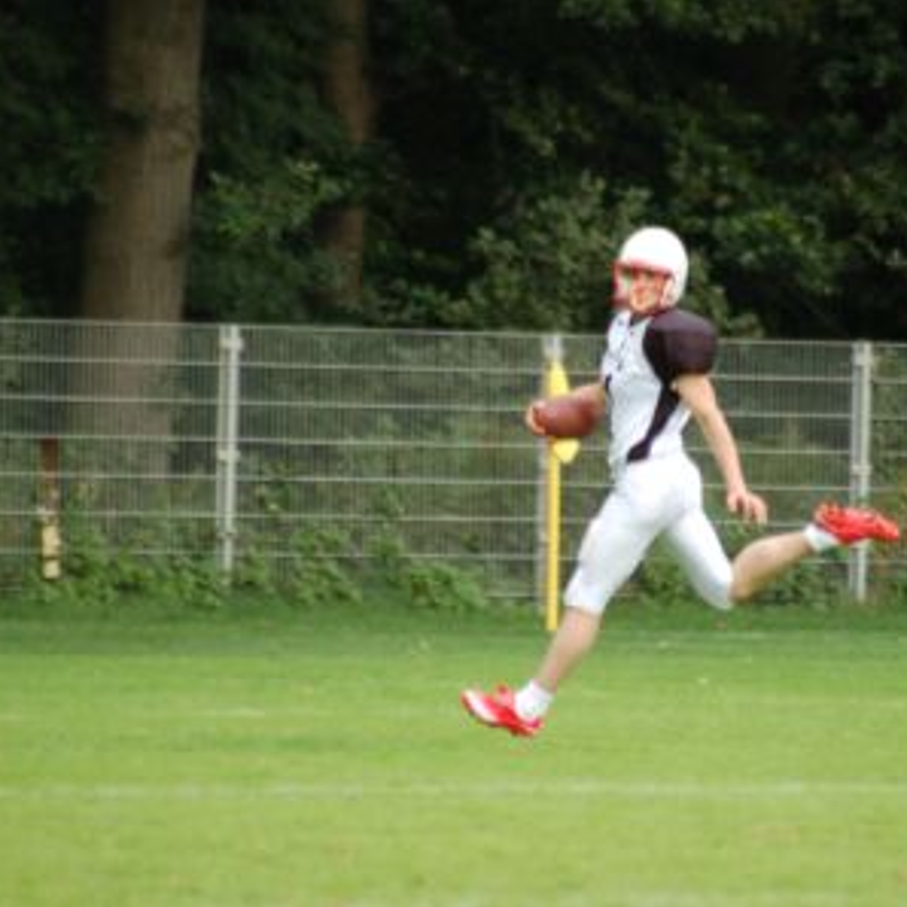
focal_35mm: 581
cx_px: 565
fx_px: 17223
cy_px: 454
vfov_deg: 3.0
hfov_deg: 3.0
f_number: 5.6
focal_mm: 300
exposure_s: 1/400
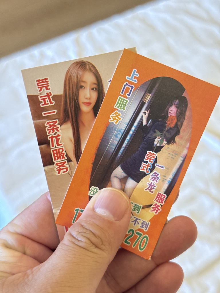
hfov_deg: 30.3
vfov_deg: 39.7
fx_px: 407
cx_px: 110
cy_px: 146
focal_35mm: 48
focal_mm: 6.76
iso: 250
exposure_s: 1/60
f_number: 1.78
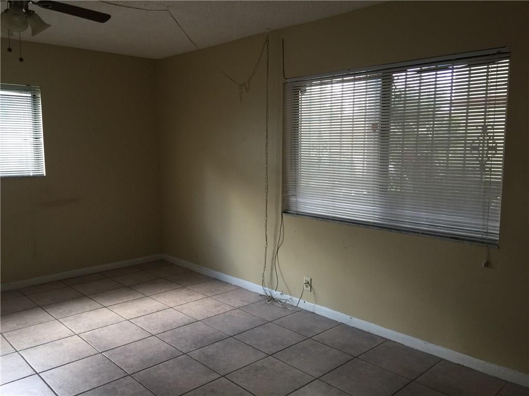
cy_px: 198
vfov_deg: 48.2
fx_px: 443
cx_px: 264
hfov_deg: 61.7
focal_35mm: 29
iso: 50
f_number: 2.2
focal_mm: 4.15
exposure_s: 1/30
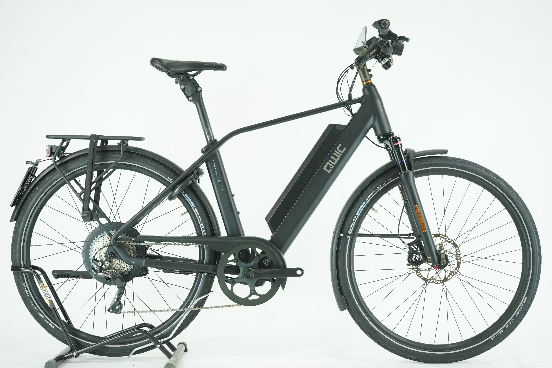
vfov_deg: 23.0
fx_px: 905
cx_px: 276
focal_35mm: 59
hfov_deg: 33.9
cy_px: 184
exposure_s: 1/200
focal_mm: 59
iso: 2500
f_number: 5.6
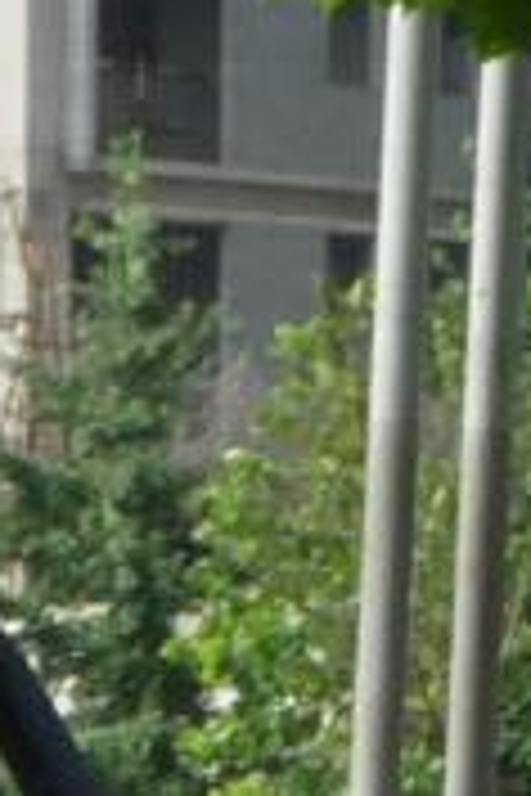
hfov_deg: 2.9
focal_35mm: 469
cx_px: -50
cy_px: 2509
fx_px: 10376
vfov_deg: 4.2
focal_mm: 8.5
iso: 100
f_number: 4.2
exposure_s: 1/320
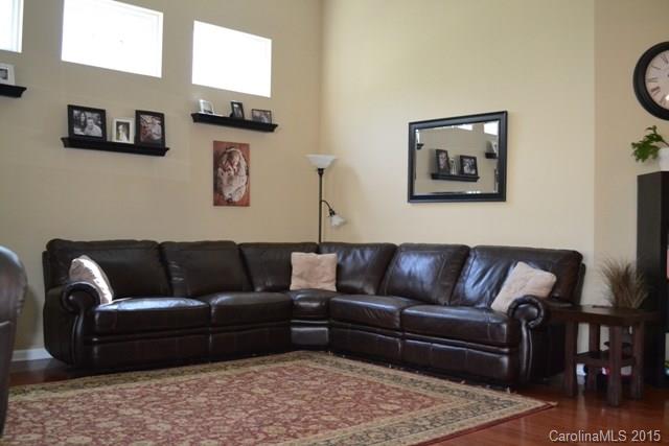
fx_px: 669
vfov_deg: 36.9
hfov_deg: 53.1
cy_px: 223
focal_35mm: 36
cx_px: 334
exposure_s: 1/60
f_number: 4
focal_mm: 24
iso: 2200
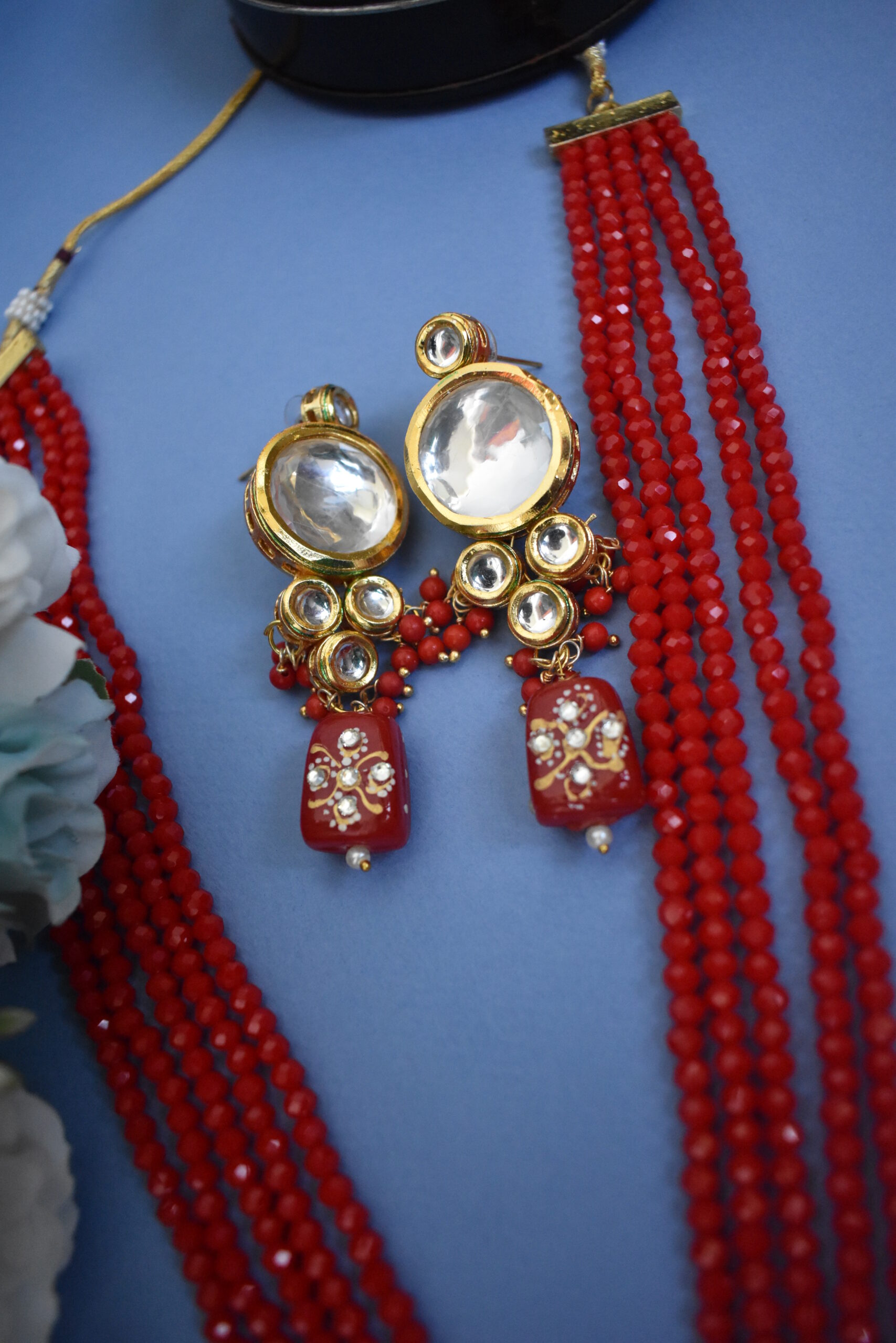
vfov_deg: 67.4
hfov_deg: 47.9
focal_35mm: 27
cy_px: 672
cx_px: 448
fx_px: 1008
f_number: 3.5
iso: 2800
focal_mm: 18
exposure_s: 1/500
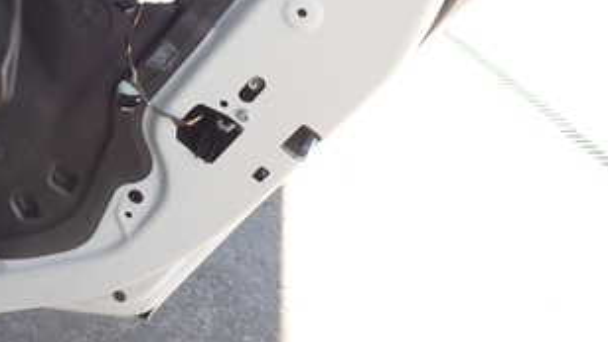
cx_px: 95
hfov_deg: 37.3
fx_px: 854
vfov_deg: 21.5
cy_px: -34
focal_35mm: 53
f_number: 2.8
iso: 100
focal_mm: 4.5
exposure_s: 1/125
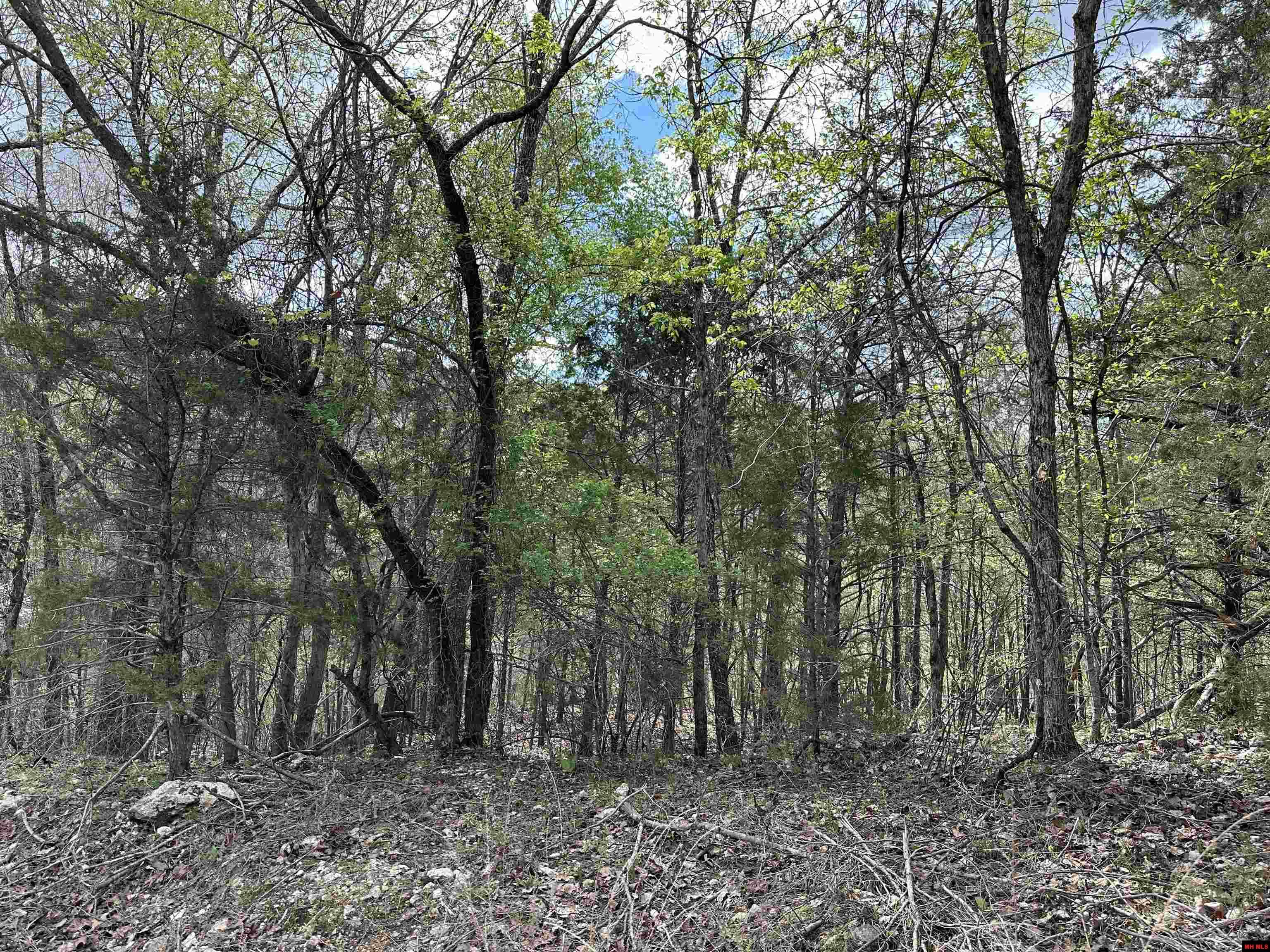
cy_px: 476
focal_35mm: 24
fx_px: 881
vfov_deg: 56.8
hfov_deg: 71.6
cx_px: 635
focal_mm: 6.86
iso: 80
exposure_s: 1/1019
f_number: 1.78
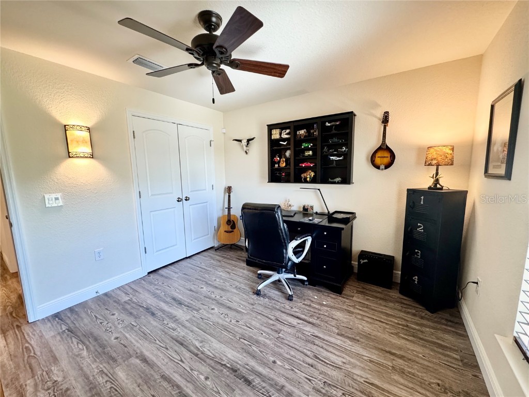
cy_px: 198
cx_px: 264
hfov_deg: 102.1
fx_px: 214
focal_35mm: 14
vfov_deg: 85.7
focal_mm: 2.22
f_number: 2.2
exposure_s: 1/60
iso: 320
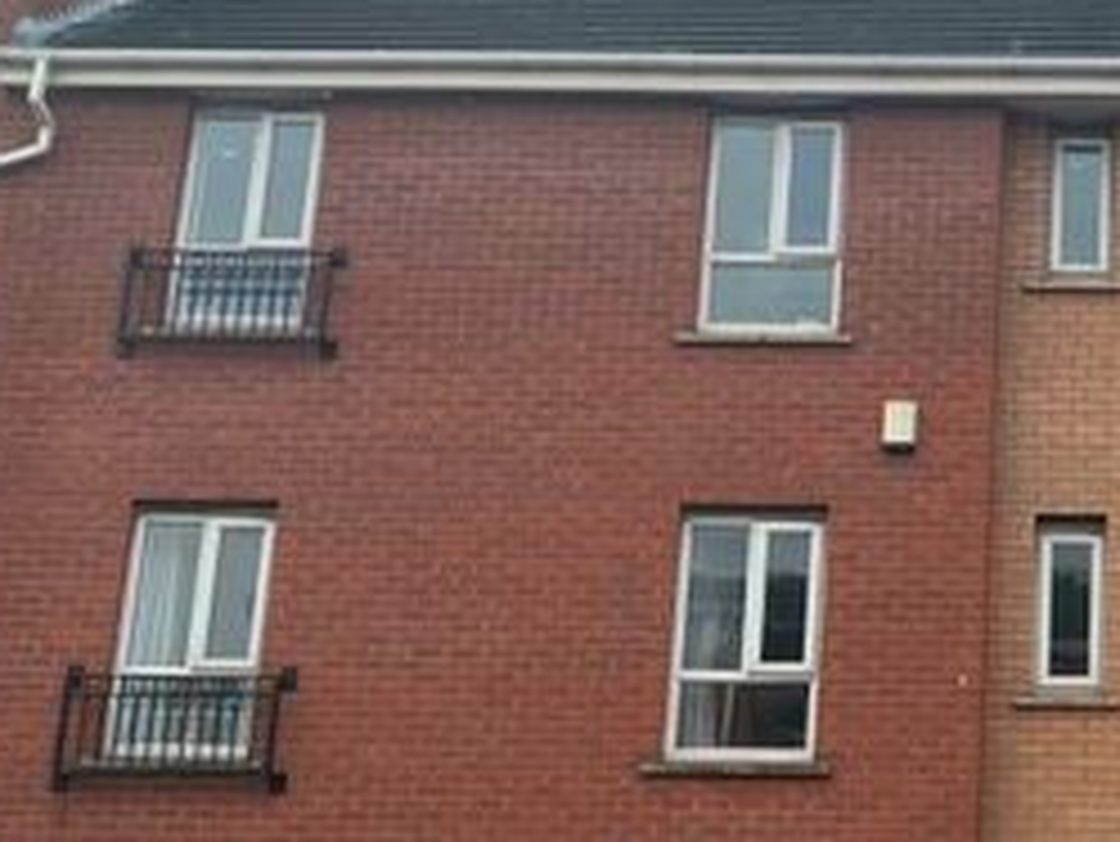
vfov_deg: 20.2
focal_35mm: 73
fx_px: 2363
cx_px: 1151
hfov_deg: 25.2
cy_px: 371
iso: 50
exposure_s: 1/1972
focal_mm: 5.7
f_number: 1.5
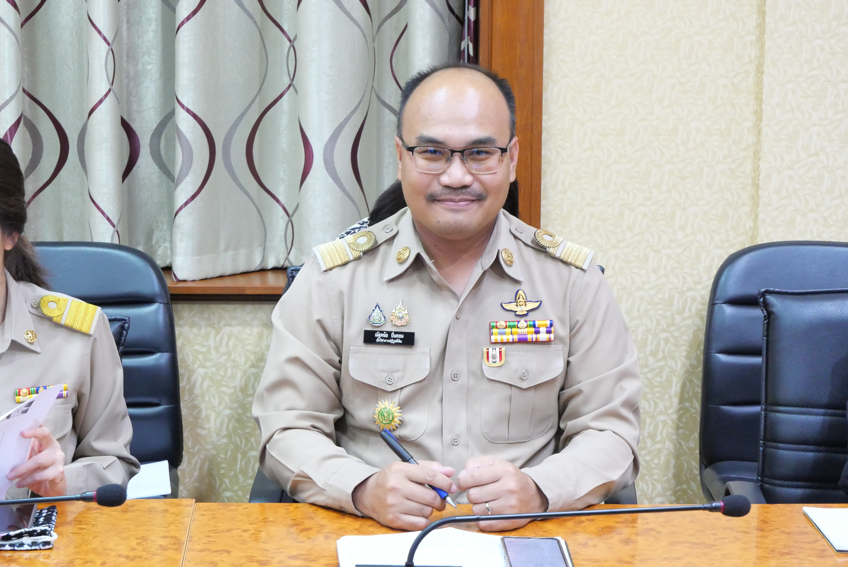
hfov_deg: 21.4
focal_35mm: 95
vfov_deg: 14.4
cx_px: 424
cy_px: 284
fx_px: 2239
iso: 3200
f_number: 7.1
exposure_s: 1/10
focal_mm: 46
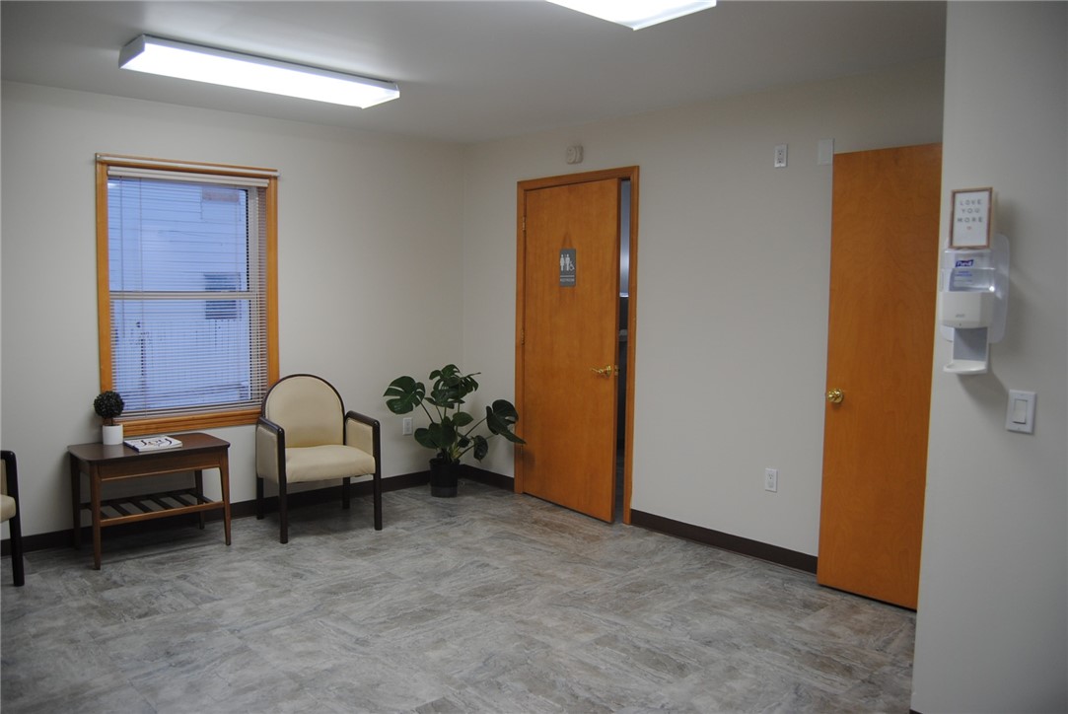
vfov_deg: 48.0
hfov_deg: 67.3
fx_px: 802
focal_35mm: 27
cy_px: 357
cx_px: 534
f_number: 4
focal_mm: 18
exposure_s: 1/60
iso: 200
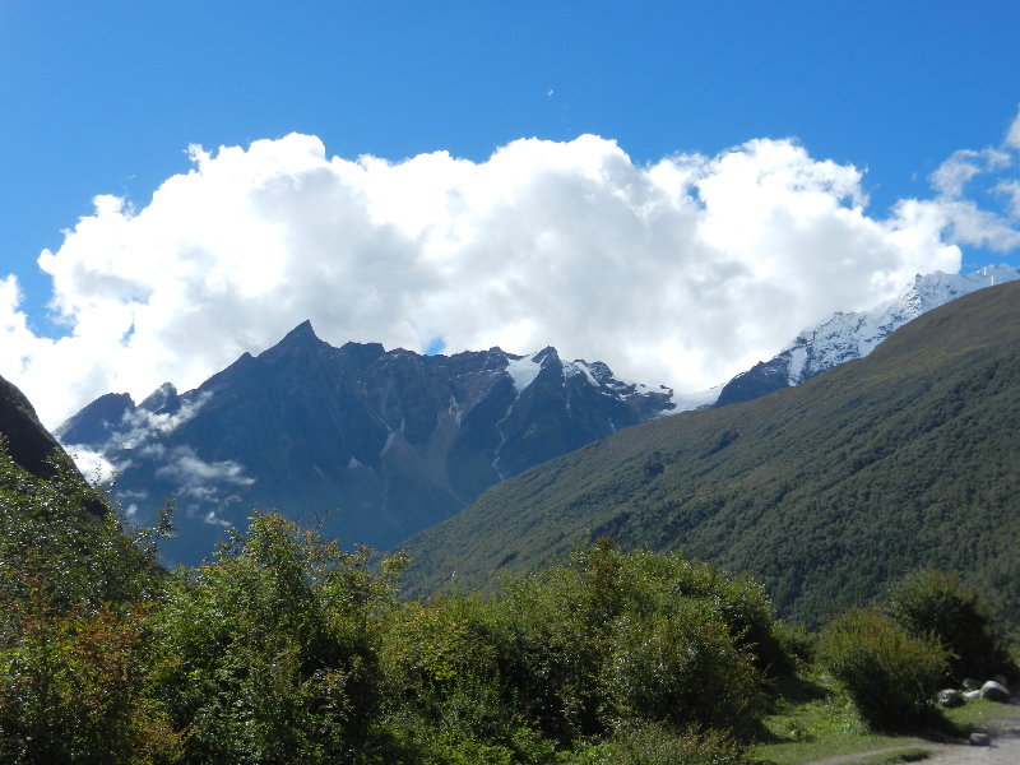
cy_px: 382
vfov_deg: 37.7
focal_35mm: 38
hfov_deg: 49.0
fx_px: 1120
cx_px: 510
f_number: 4
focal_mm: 6.9
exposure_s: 1/1600
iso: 160
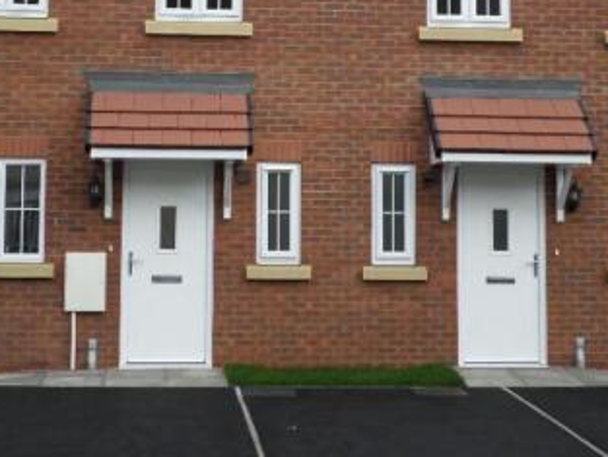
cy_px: 88
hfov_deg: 24.4
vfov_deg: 18.3
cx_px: 292
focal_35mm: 80
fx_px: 1406
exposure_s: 1/250
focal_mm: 7.8
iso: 80
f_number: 3.2
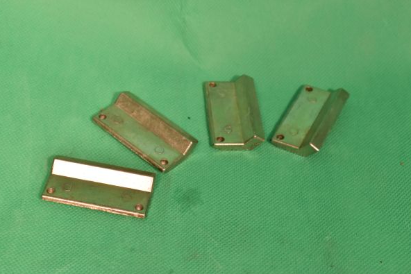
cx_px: 206
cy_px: 137
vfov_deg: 18.7
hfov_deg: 27.7
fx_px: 834
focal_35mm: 73
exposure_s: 1/80
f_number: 11
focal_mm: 48
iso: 720
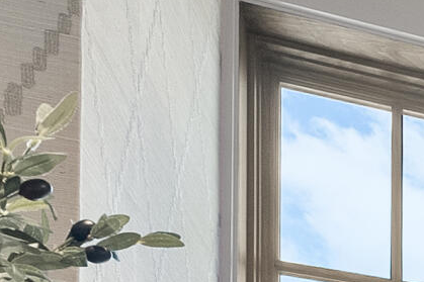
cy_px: 788
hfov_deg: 16.2
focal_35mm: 86
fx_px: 1012
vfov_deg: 11.3
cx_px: 918
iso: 800
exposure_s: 1/25
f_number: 7.1
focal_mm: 12
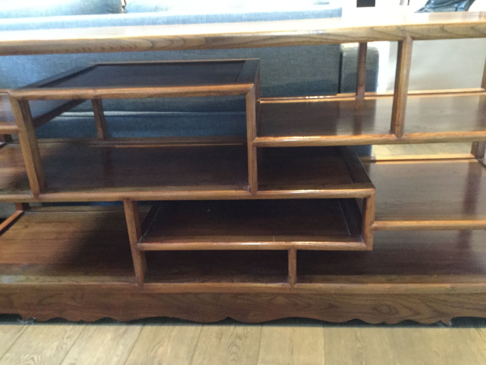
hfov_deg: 58.4
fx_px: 435
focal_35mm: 31
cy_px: 182
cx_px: 243
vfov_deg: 45.4
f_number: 2.4
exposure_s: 1/17
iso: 500
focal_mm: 3.3
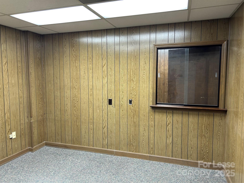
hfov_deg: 67.3
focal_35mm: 26
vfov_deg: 53.1
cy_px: 92
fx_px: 183
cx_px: 122
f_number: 1.5
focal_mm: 5.7
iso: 80
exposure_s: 1/60
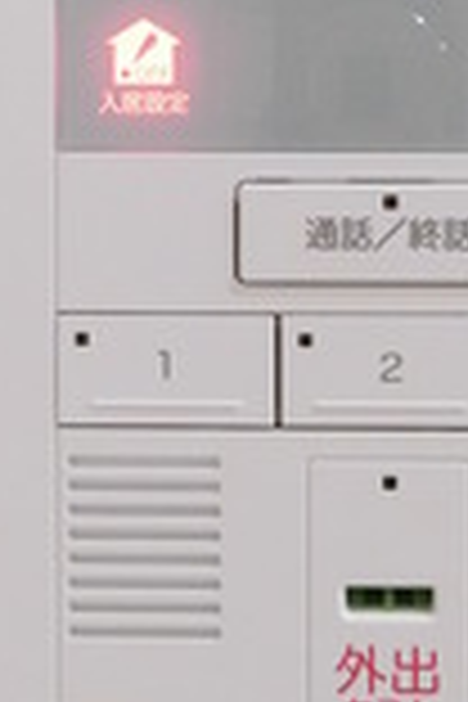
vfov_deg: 26.1
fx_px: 1482
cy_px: 122
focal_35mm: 76
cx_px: 302
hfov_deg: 17.9
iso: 400
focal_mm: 4.06
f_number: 2.7
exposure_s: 1/30
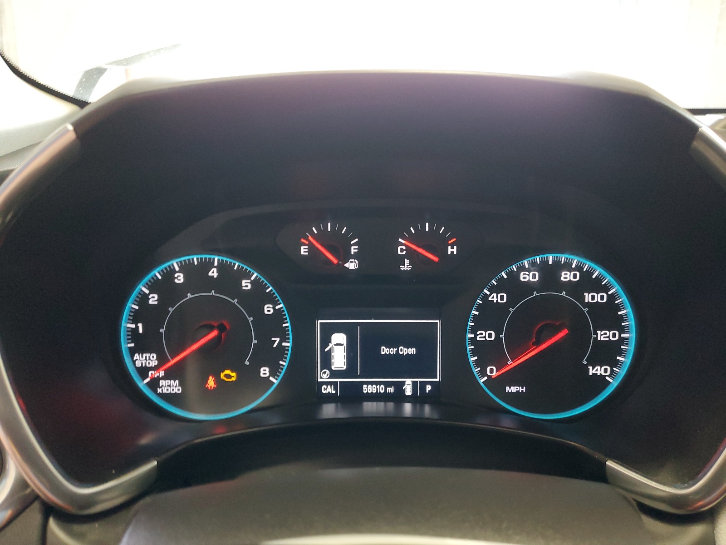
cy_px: 272
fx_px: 545
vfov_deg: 53.1
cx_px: 363
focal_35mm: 26
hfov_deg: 67.3
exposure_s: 1/60.2
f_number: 1.5
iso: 231
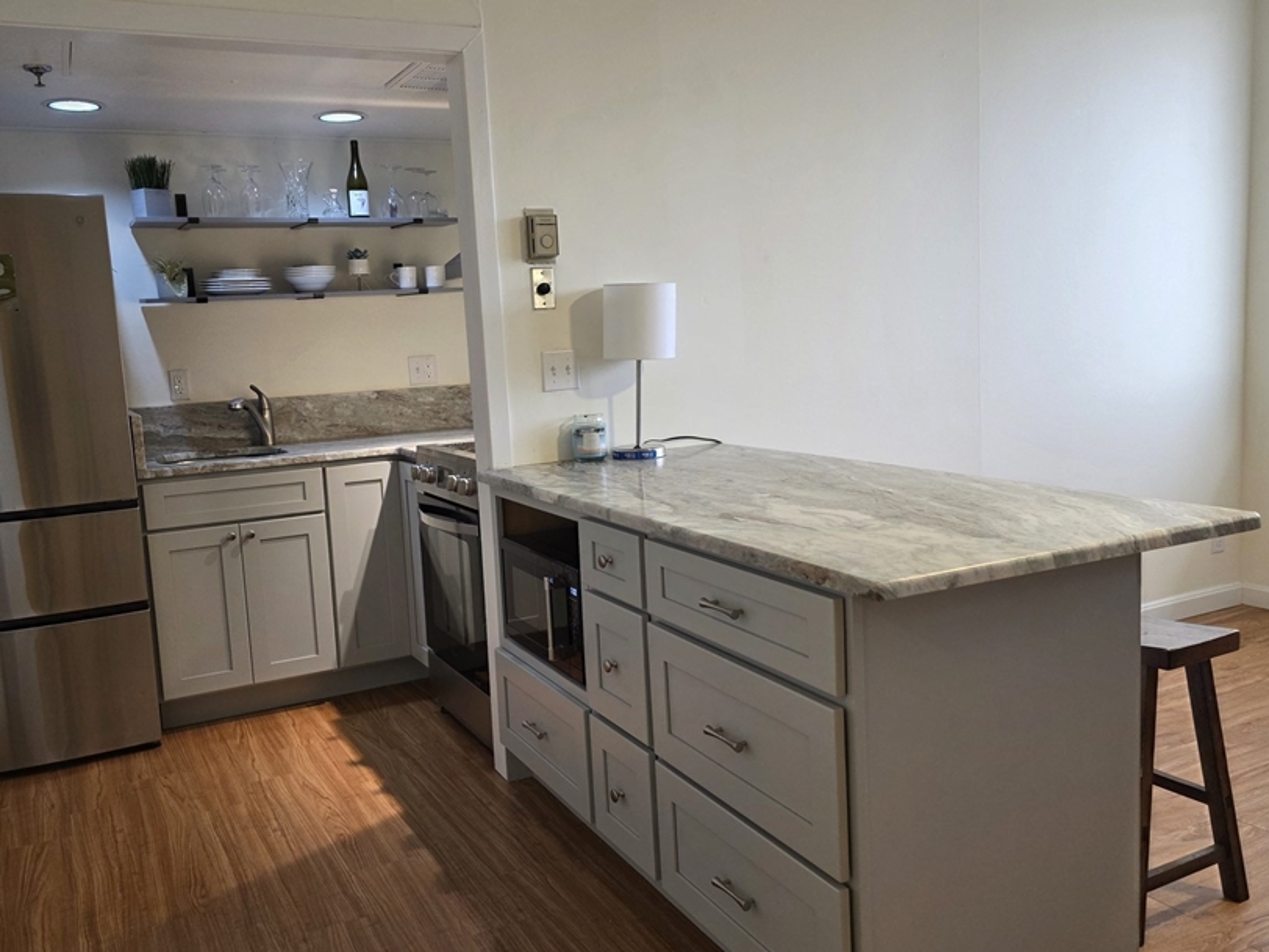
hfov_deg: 61.4
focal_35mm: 29
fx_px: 1063
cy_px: 475
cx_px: 549
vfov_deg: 48.2
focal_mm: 6.3
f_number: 1.7
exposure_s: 1/120
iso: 250
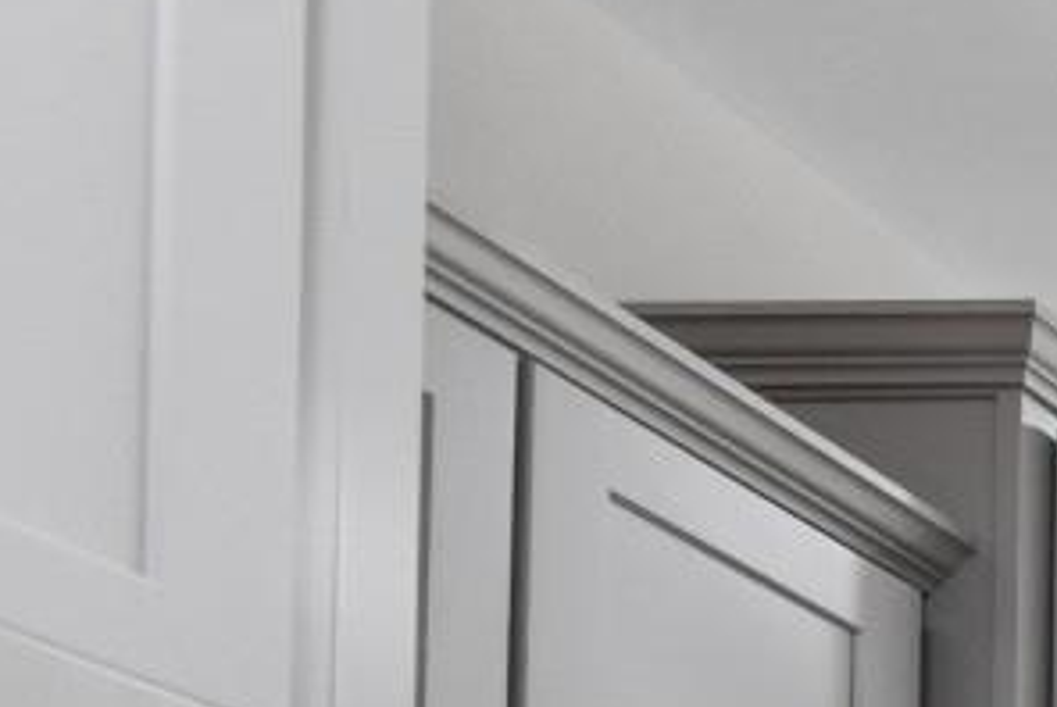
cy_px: 1707
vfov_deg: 12.8
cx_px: 2771
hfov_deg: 13.6
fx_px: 2410
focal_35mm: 82
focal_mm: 10
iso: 100
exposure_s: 1/30
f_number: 4.5
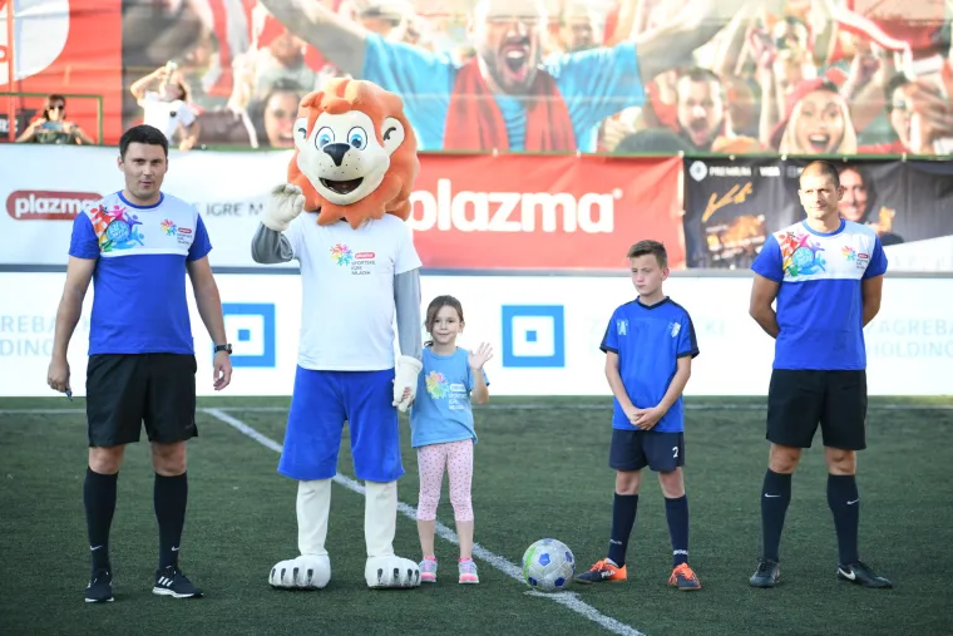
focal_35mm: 112
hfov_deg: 18.3
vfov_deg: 12.2
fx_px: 2965
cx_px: 476
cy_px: 318
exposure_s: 1/640
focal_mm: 112
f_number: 2.8
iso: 400
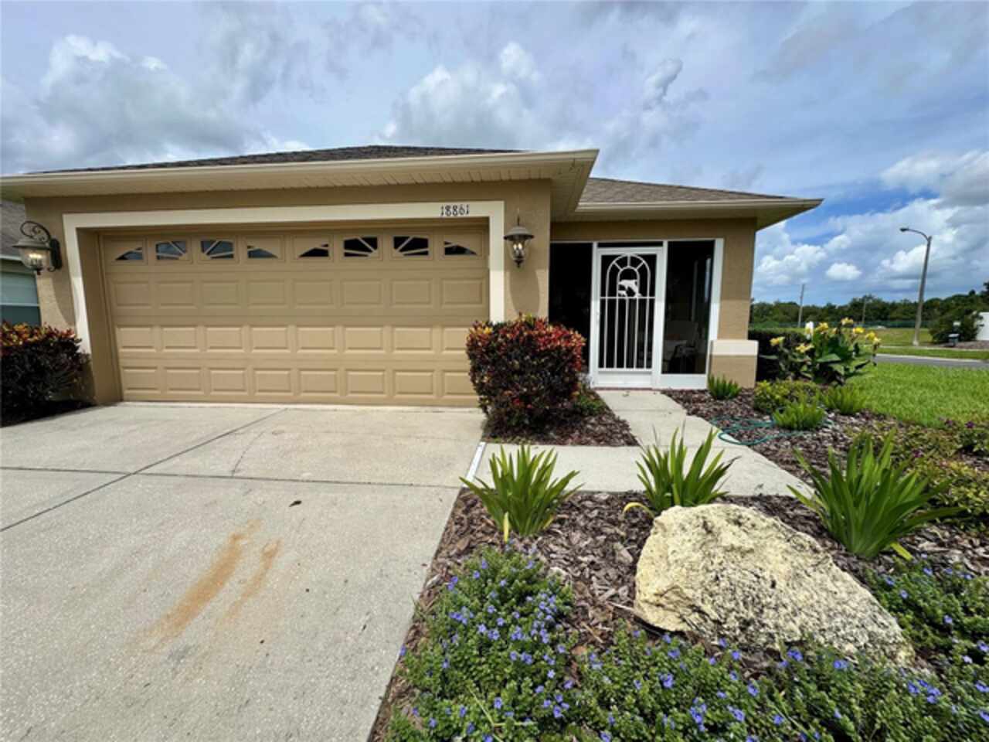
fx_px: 400
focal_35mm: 14
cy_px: 371
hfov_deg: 102.1
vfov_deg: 85.7
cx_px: 494
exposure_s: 1/2817
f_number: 2.2
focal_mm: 2.22
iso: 50
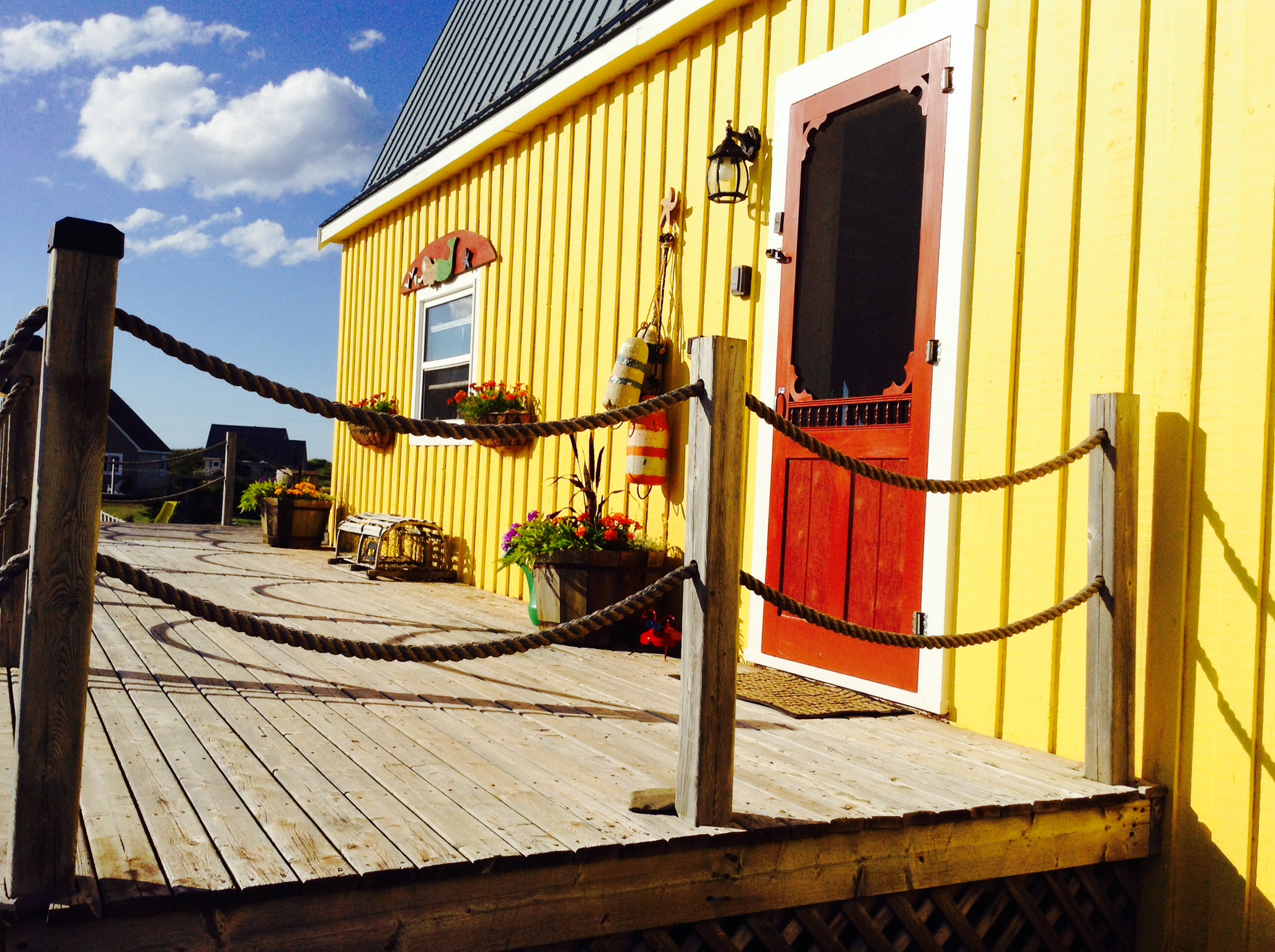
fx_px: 1214
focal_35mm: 33
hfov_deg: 55.4
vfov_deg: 42.8
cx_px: 638
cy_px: 476
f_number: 2.4
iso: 32
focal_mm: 3.3
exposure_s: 1/2899
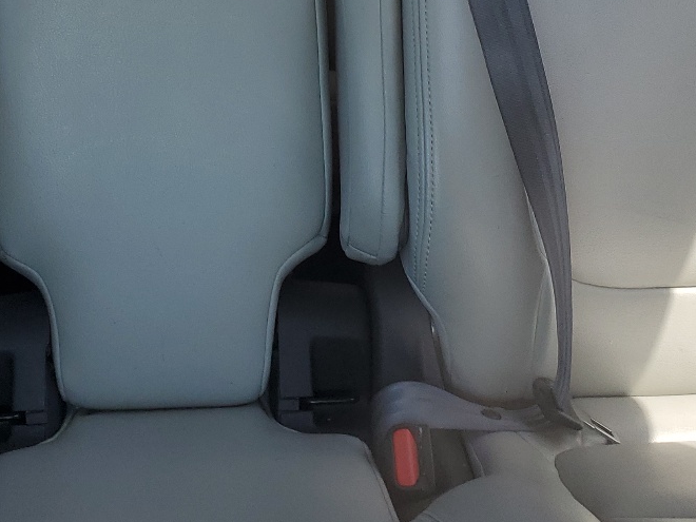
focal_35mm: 63
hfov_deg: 30.7
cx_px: 285
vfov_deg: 22.1
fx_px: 1267
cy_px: -37
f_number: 1.5
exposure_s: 1/400
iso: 50
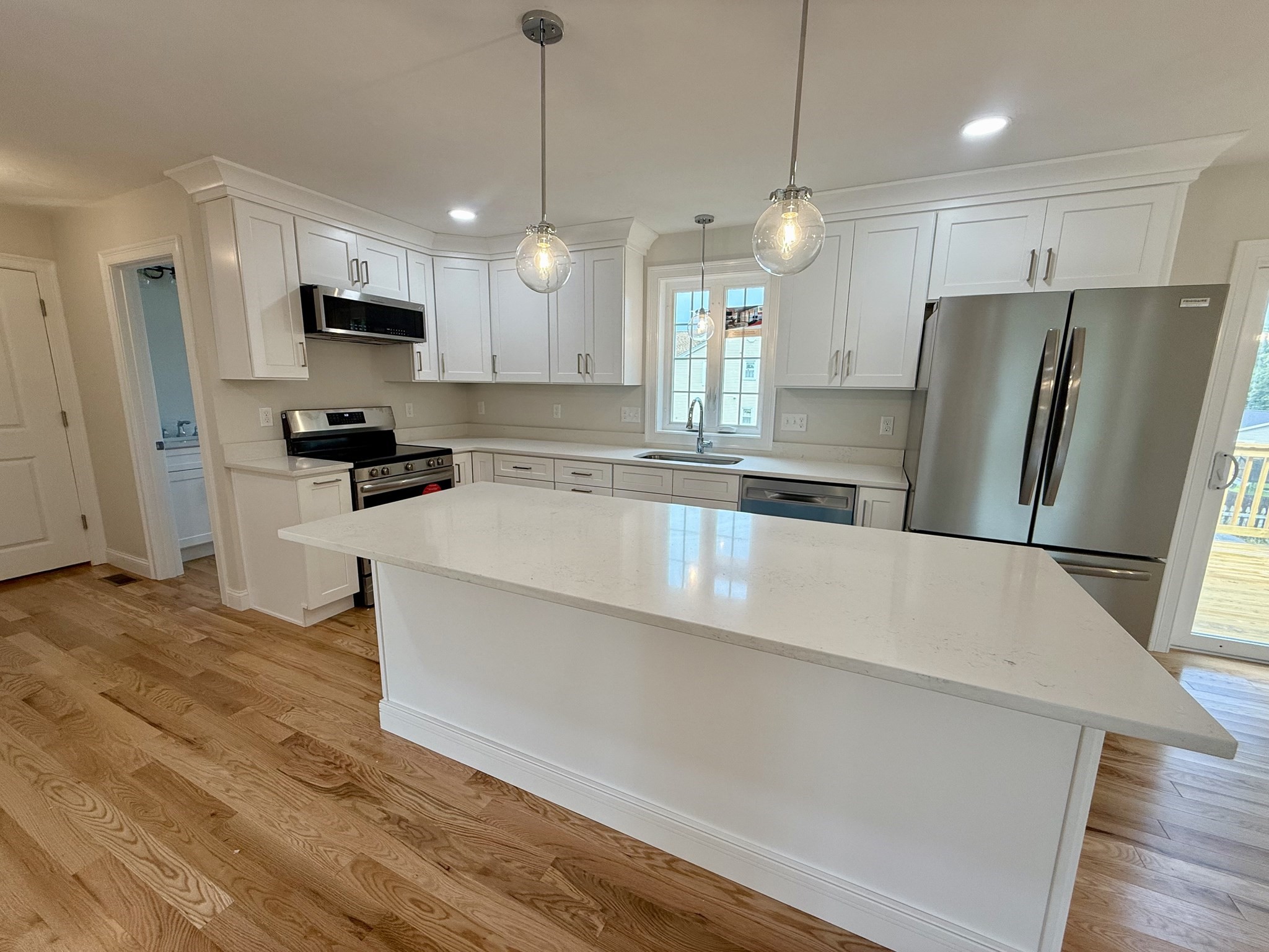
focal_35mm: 14
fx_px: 513
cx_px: 634
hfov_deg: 102.1
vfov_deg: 85.7
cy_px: 476
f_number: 2.2
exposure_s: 1/120
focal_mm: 2.22
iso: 64
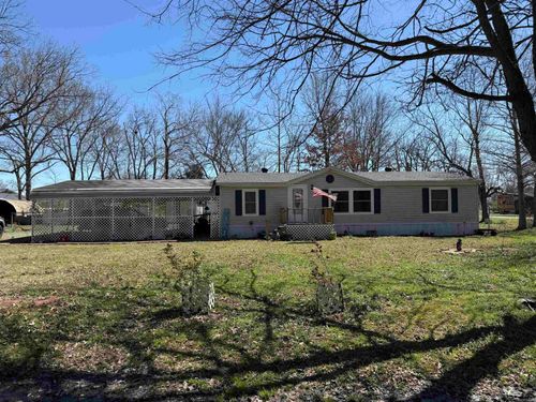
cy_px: 201
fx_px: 372
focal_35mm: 24
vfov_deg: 56.8
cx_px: 268
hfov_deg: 71.6
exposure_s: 1/3425
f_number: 1.78
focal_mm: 6.76
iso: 80
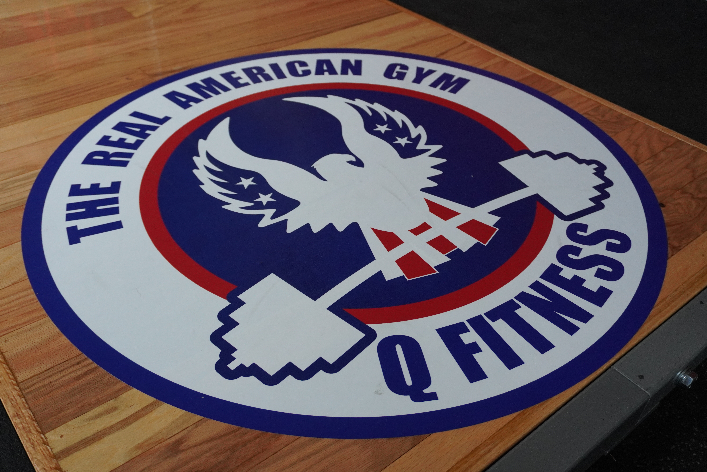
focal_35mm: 33
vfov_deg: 40.0
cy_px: 236
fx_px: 648
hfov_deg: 57.2
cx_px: 354
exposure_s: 1/160
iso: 1000
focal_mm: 22
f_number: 4
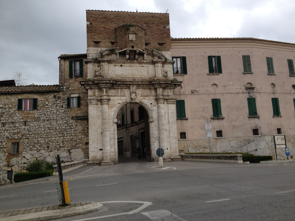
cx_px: 148
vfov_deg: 40.7
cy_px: 110
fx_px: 298
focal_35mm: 35
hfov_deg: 52.6
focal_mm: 4.28
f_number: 2.4
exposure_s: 1/649
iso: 50
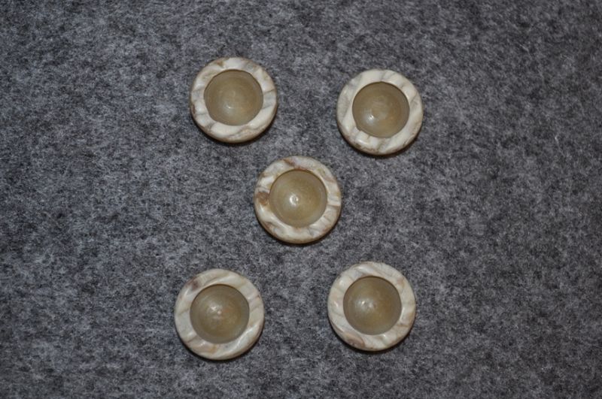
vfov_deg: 17.4
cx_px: 301
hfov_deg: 26.0
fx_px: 1302
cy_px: 200
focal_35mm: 78
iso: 250
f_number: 5.6
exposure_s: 1/60
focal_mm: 52
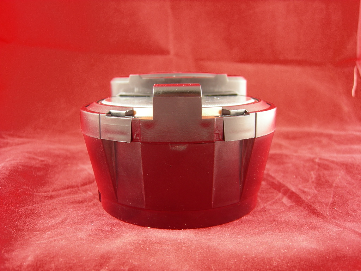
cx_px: 180
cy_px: 136
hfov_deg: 51.4
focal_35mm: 36
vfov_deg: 39.7
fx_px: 375
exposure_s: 1/16
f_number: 2.7
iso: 64
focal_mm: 7.5
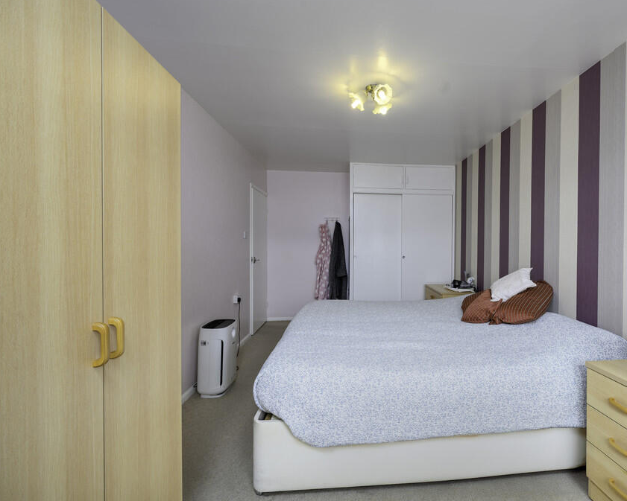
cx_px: 376
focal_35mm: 16
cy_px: 249
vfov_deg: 80.4
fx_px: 297
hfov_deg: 91.9
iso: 320
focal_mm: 14
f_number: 7.1
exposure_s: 1/60
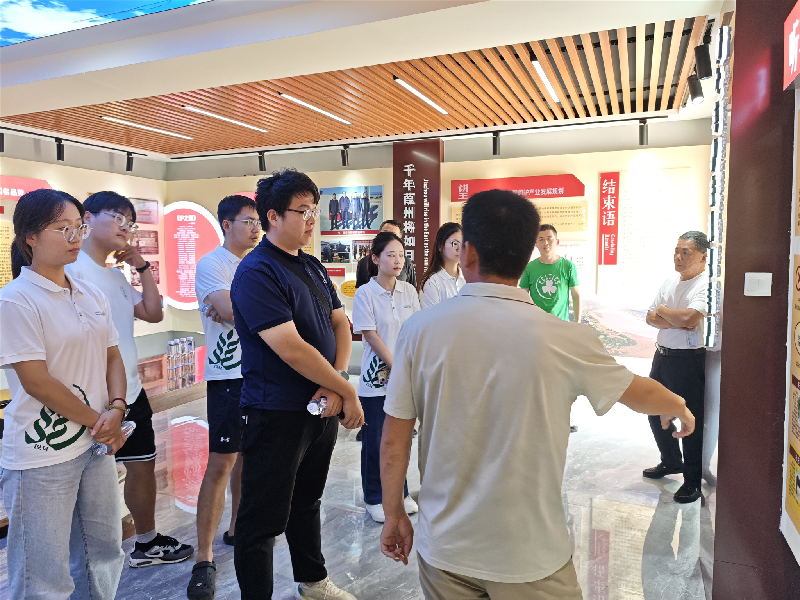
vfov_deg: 58.9
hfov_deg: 73.9
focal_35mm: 23
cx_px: 400
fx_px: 532
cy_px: 300
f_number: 1.44
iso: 50
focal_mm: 6.68
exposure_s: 1/100
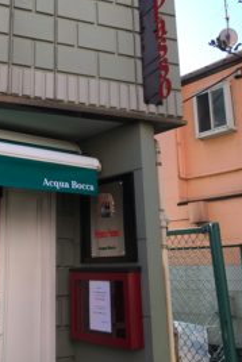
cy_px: 128
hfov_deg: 29.5
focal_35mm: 45
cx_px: 66
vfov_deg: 43.1
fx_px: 453
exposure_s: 1/541
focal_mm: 4.15
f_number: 2.2
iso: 25
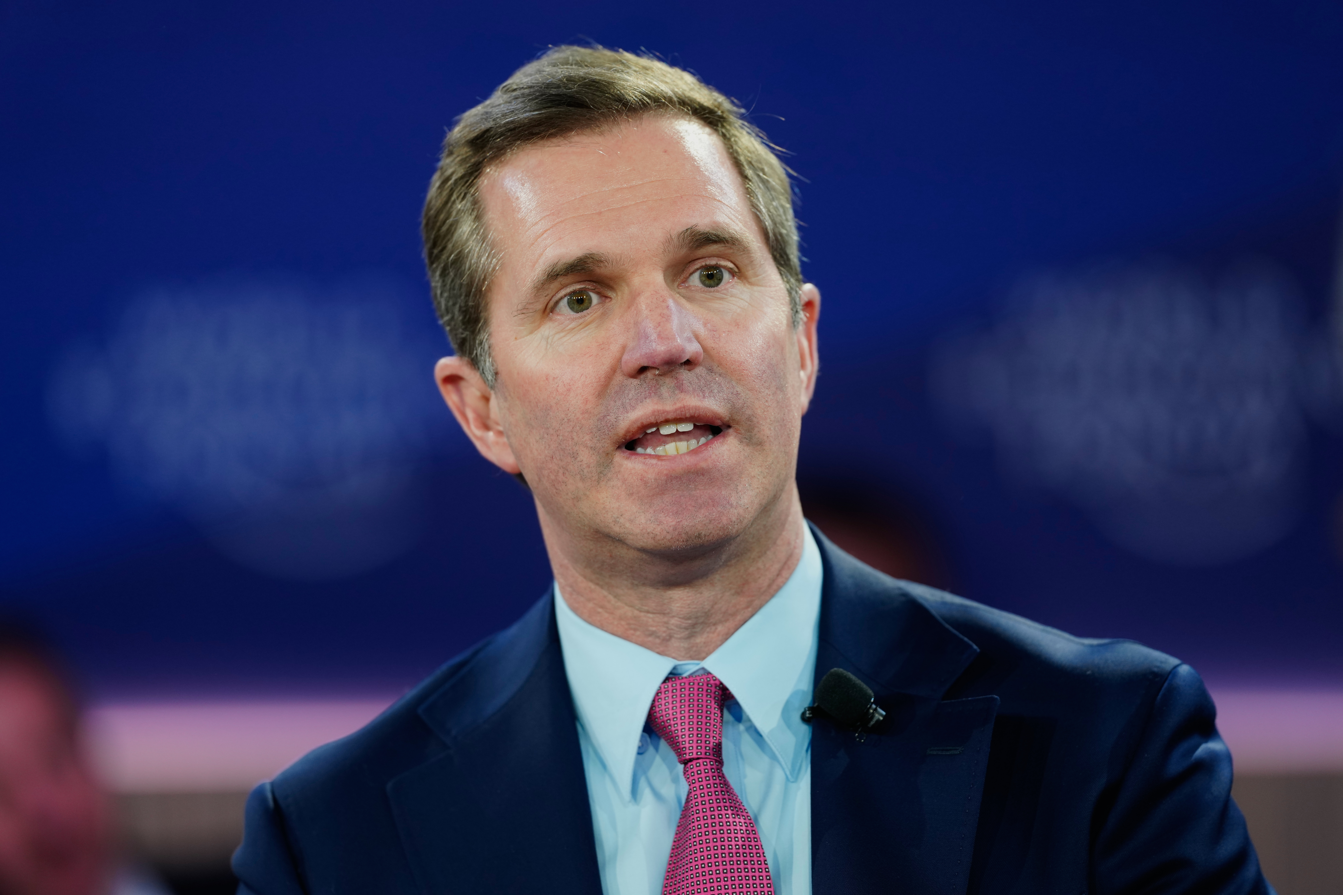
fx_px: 11191
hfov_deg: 6.9
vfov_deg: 4.6
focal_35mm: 300
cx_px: 672
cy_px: 448
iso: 640
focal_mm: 300
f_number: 2.8
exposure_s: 1/125
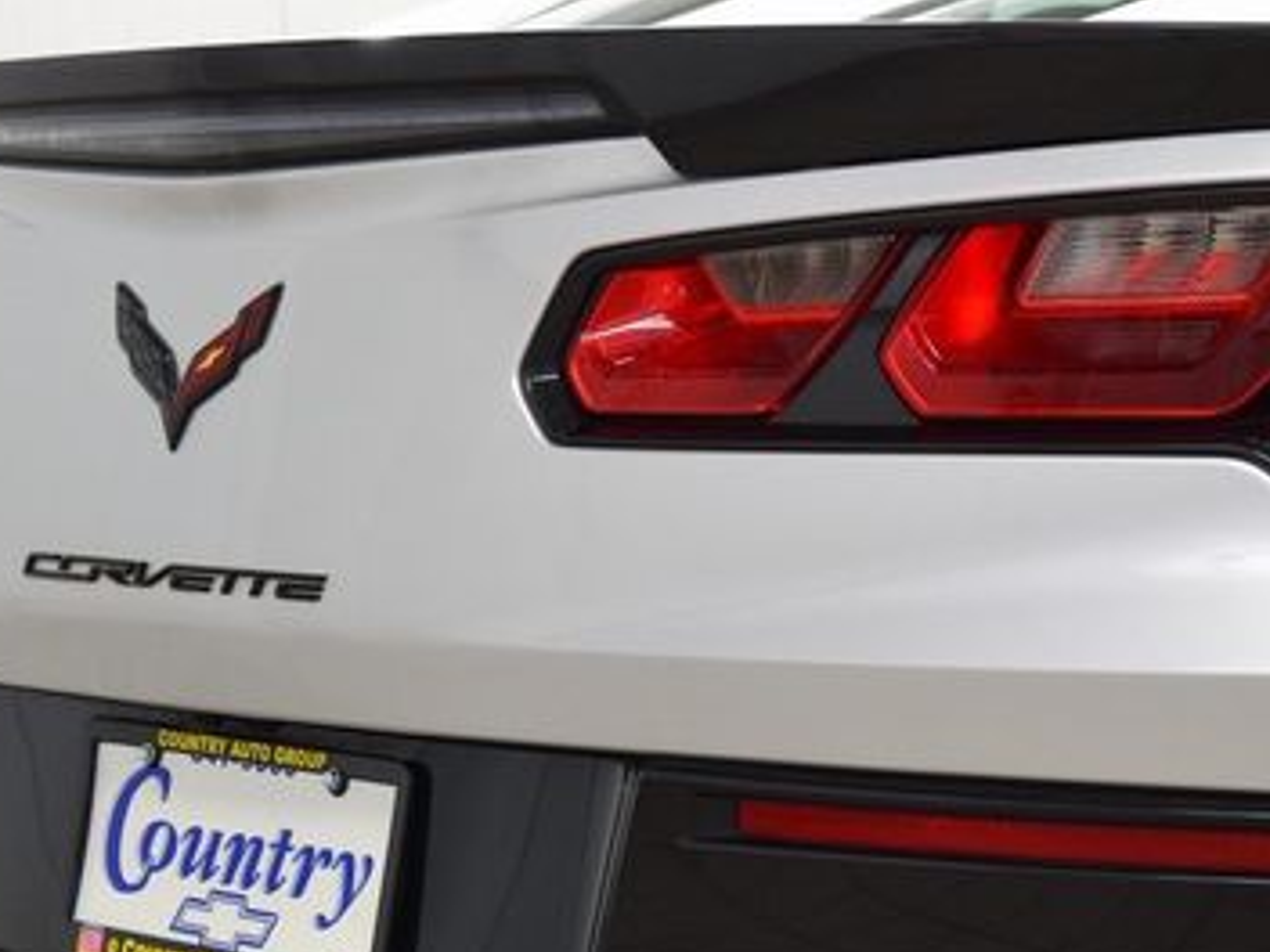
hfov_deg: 18.7
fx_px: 3852
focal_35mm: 105
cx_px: 754
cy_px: 763
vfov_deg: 14.0
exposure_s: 1/15
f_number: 6.3
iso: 560
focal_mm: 40
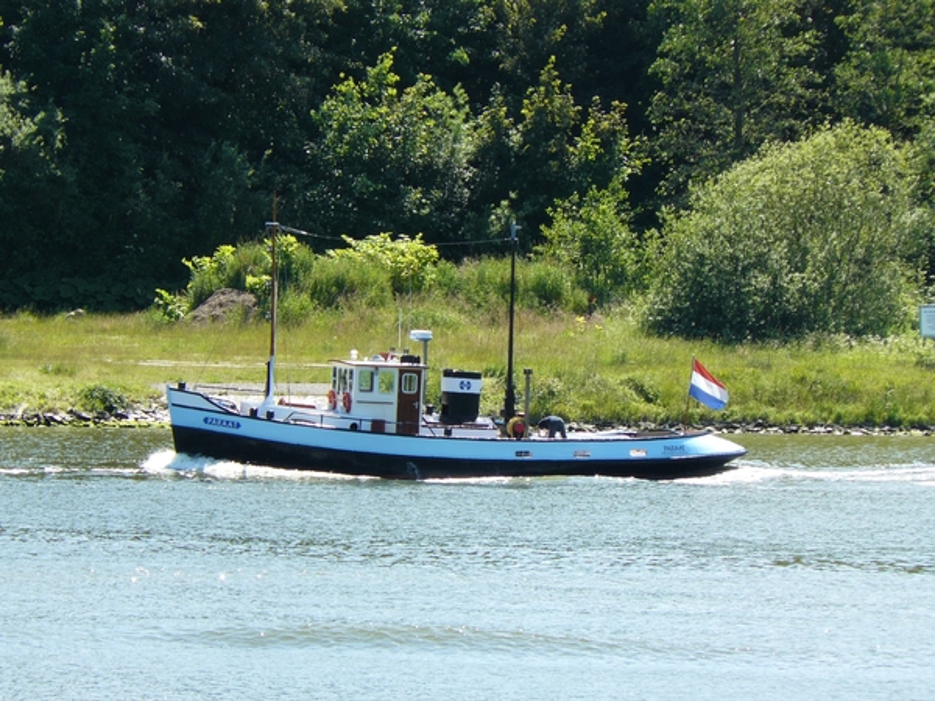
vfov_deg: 5.6
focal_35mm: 264
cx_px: 468
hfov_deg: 7.5
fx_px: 7131
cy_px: 350
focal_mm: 44
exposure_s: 1/250
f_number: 5
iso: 100
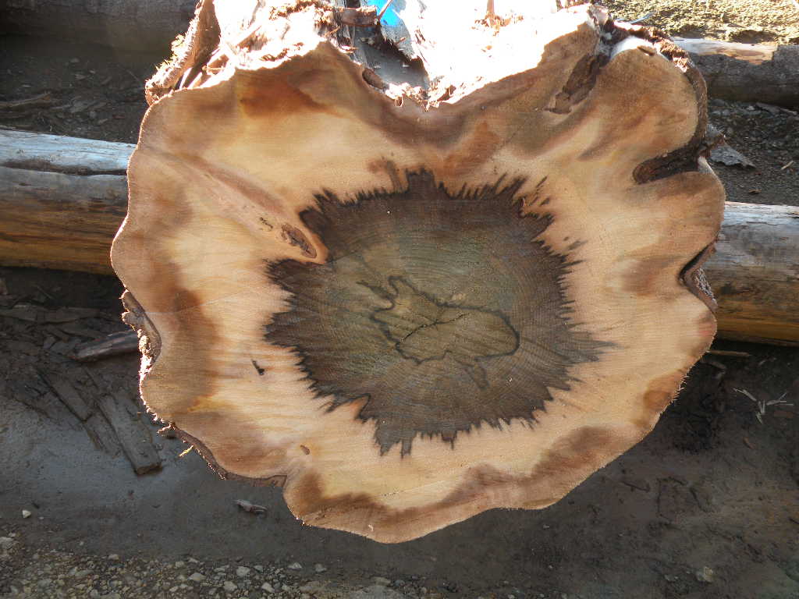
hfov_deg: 44.8
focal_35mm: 42
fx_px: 969
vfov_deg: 34.3
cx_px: 400
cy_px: 300
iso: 64
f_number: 3.2
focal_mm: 7.4
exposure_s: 1/63.4
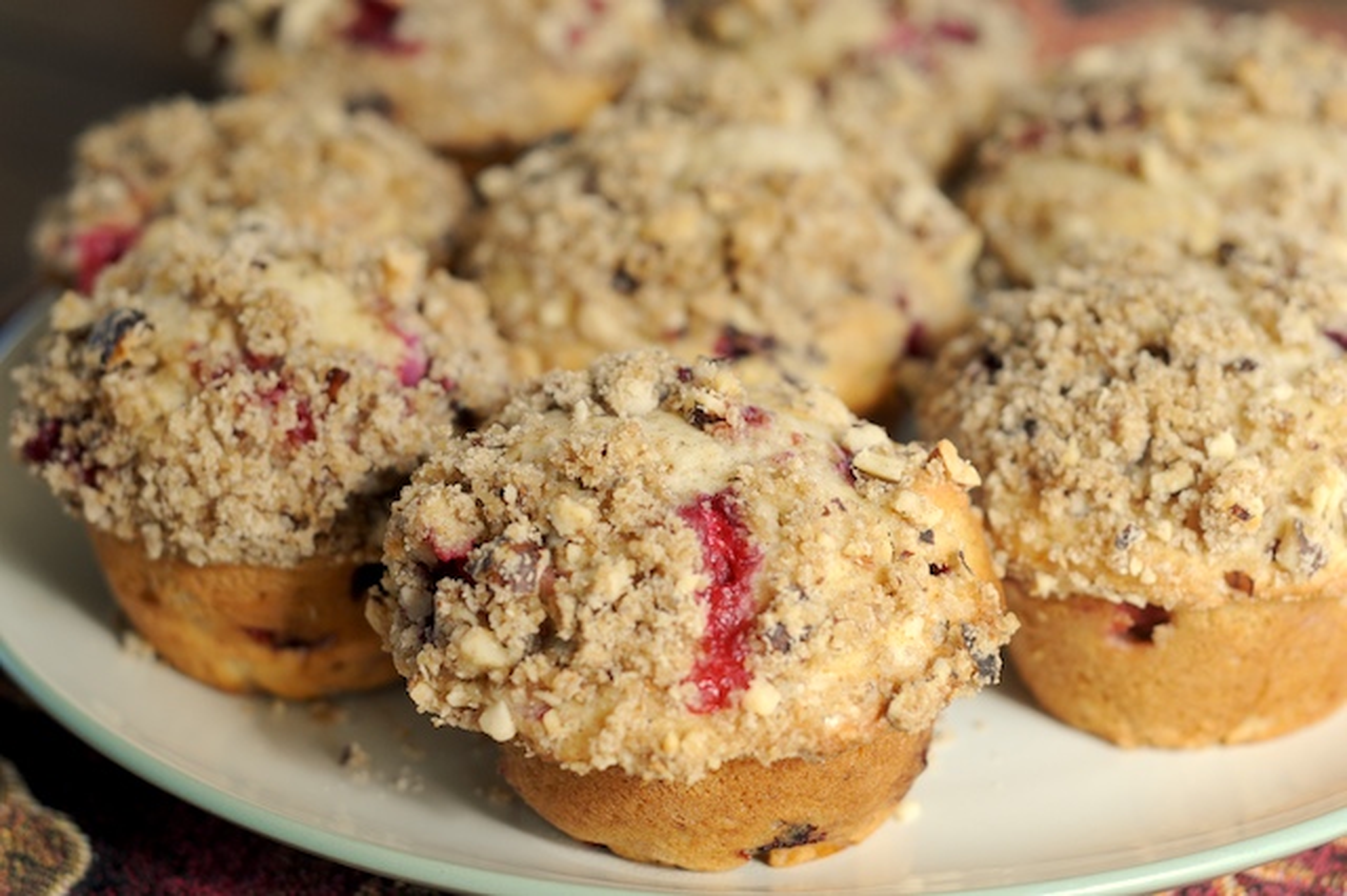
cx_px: 674
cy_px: 448
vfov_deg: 18.2
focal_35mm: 75
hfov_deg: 27.0
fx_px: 2805
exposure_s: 1/50
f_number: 3.2
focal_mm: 50
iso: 200
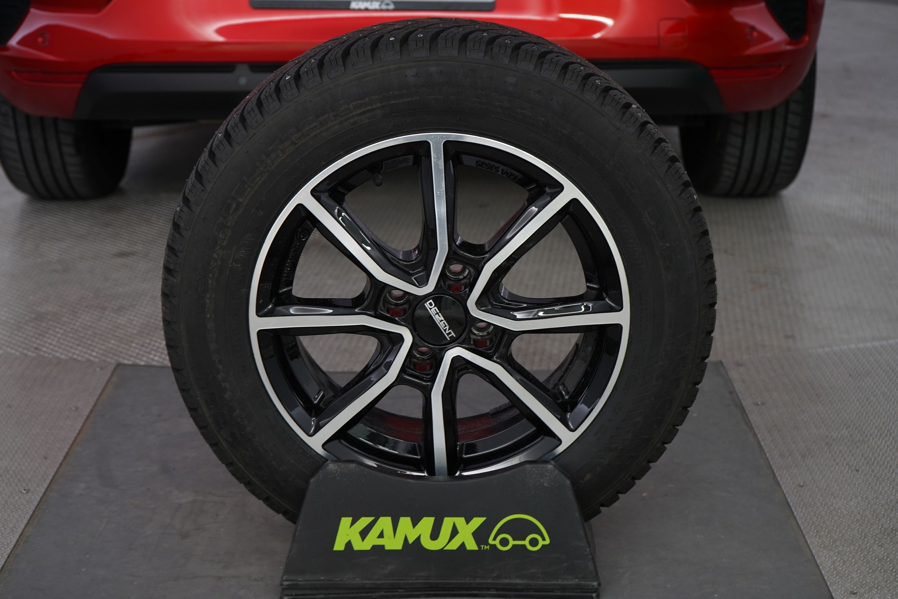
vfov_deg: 22.3
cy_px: 300
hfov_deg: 32.9
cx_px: 449
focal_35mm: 61
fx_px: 1522
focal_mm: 61
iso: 800
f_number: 6.3
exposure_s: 1/20
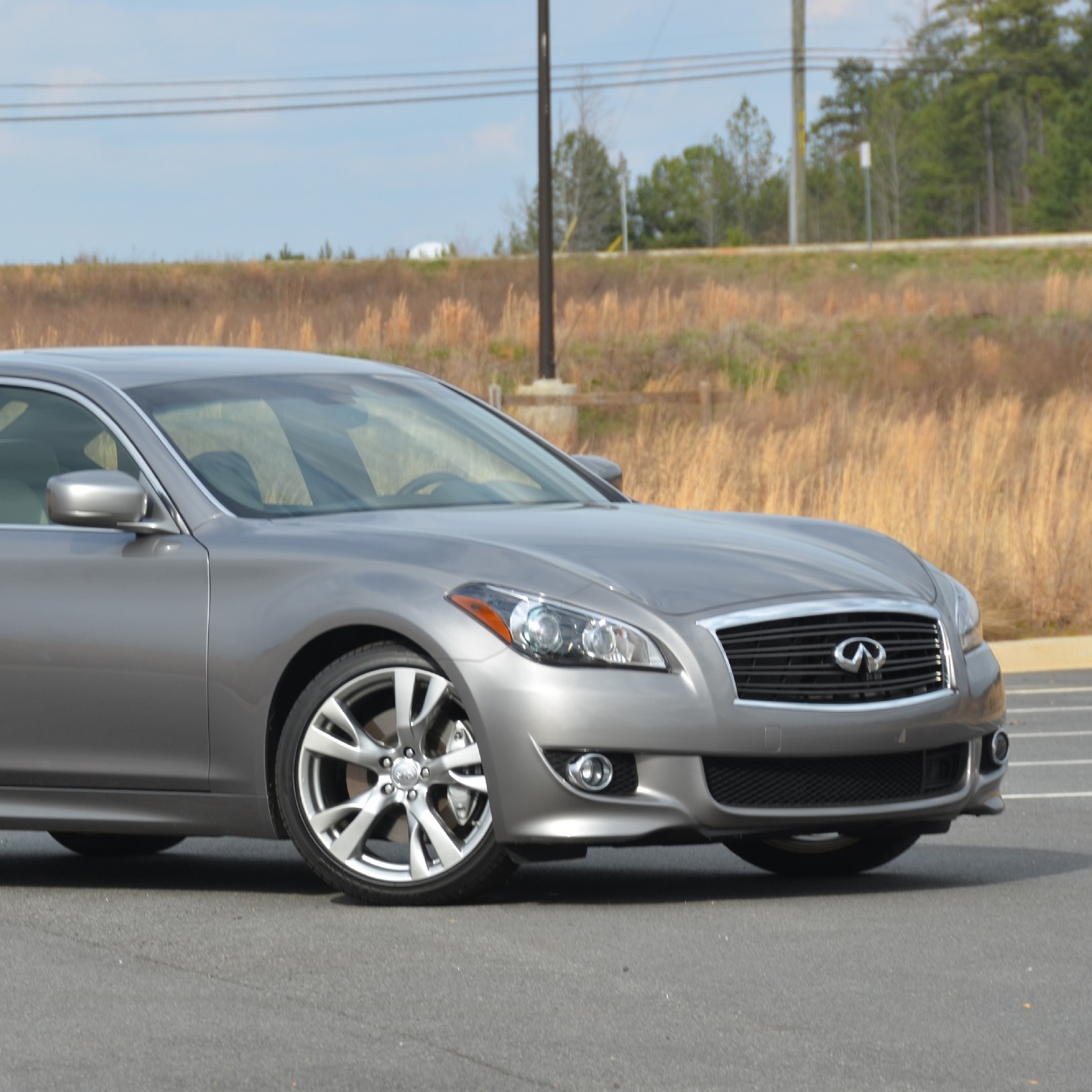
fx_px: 8209
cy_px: 544
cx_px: 246
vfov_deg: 7.6
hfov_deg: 7.6
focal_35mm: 230
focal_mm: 112
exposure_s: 1/250
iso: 125
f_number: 8
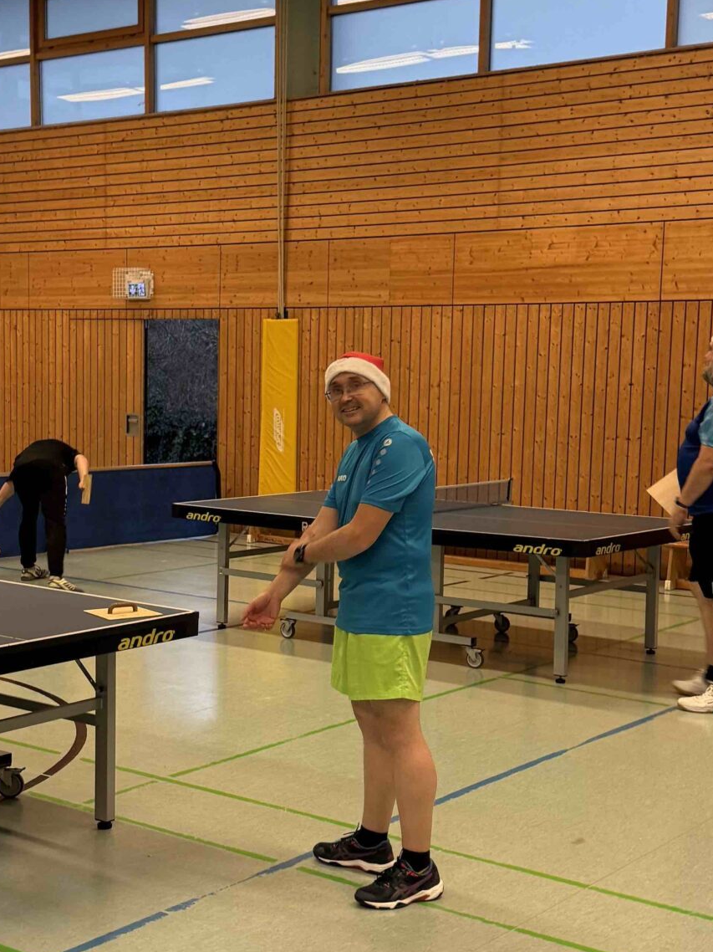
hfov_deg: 27.0
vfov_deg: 35.5
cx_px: 298
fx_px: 1484
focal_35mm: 54
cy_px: 517
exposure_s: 1/71
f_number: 1.78
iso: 200
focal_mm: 6.76
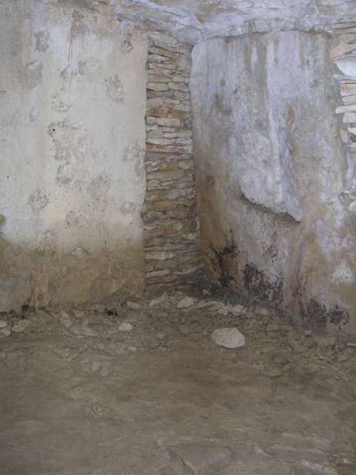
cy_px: 238
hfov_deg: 37.7
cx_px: 178
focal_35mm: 38
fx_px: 521
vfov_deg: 49.0
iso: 177
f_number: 2.8
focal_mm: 5.8
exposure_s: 1/60.1
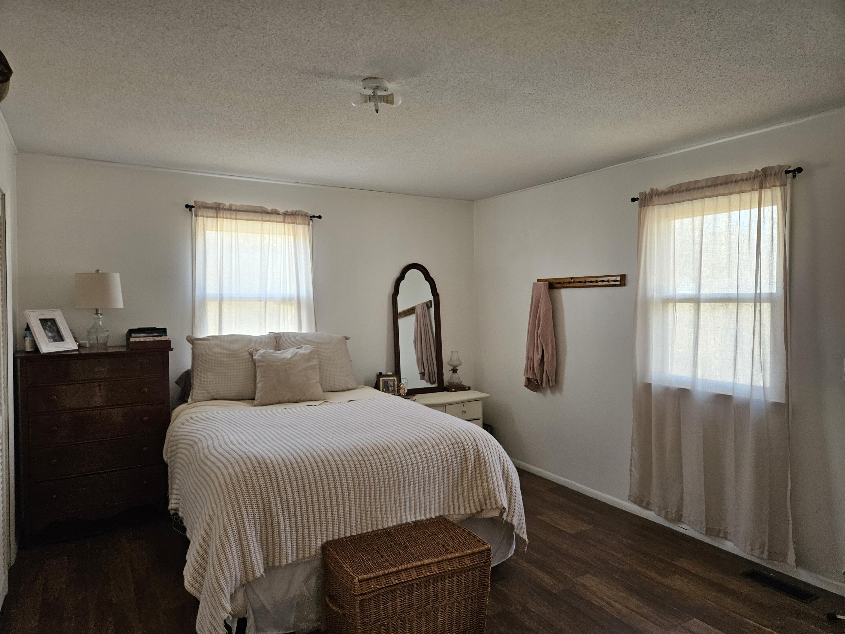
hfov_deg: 73.9
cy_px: 317
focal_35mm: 23
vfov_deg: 58.9
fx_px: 561
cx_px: 422
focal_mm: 5.4
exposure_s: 1/170
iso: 320
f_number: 1.8
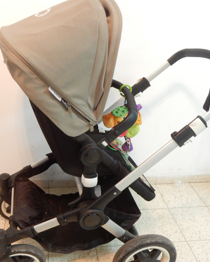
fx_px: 256
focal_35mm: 33
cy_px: 133
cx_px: 75
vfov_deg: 54.2
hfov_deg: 44.1
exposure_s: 1/8
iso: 450
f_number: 3.7
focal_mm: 4.5
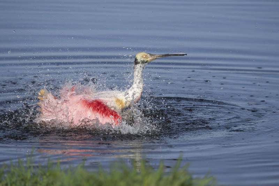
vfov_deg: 2.5
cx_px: 140
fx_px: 4331
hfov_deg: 3.7
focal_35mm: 559
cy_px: 93
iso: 1000
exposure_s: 1/4000
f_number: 8
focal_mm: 559
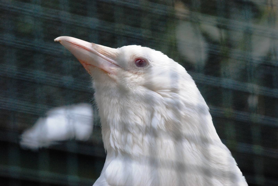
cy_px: 93
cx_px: 139
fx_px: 1971
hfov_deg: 8.1
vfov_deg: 5.4
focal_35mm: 255
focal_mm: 170
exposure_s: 1/160
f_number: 14
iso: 1600
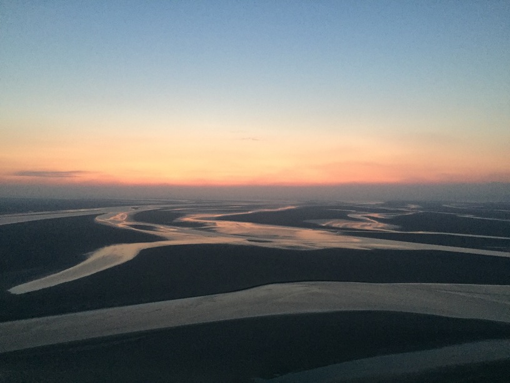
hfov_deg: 61.7
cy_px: 192
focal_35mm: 29
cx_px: 255
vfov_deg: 48.2
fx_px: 427
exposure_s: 1/17
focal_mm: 4.15
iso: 400
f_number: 2.2
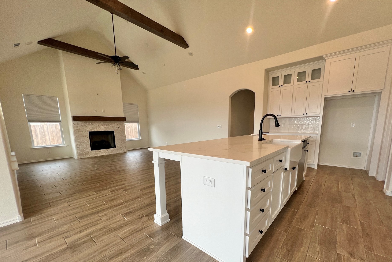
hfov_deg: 104.3
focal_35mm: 14
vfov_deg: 80.6
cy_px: 152
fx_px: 152
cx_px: 198
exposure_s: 1/120
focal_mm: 1.57
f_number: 1.8
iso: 64
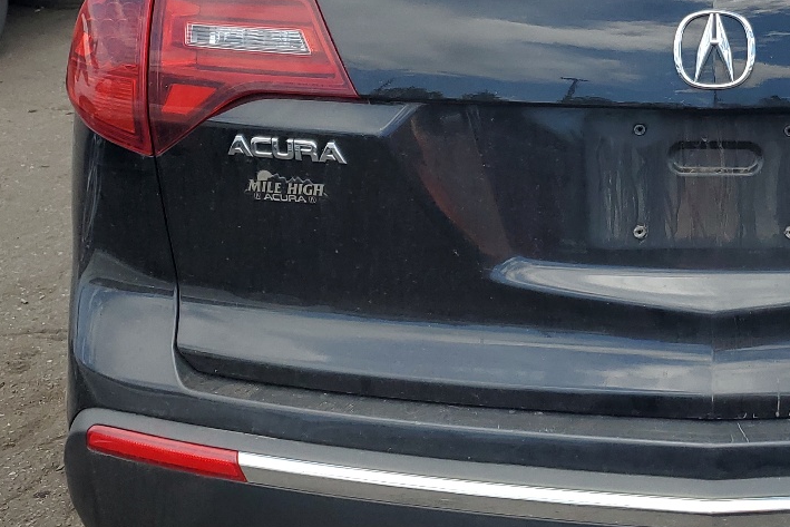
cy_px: 131
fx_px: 1339
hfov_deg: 31.1
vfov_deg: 22.1
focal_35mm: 61
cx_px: 735
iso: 50
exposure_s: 1/2000
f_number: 1.5
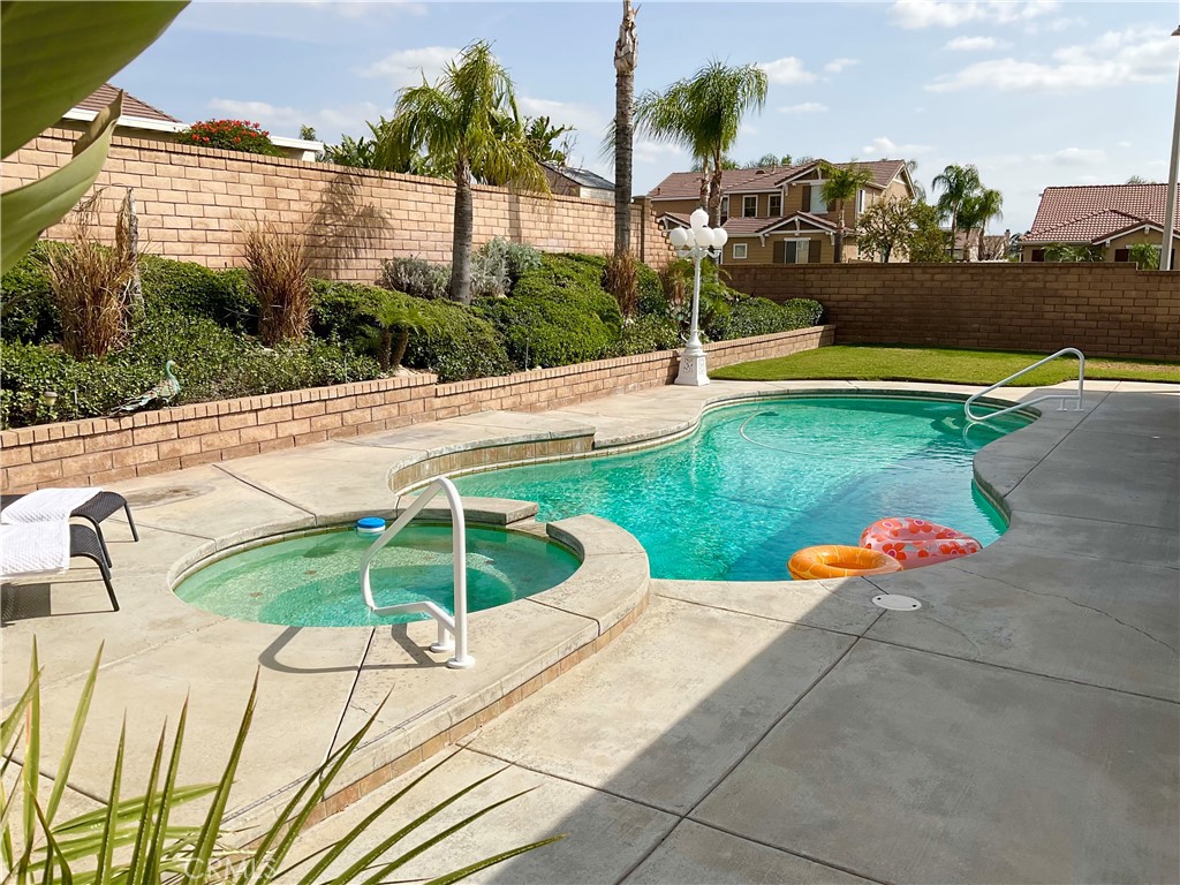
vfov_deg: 48.2
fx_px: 989
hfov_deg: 61.7
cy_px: 442
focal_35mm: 29
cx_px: 590
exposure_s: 1/2801
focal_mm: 3
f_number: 1.8
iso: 16
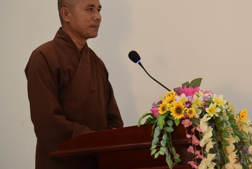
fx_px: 1303
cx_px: 158
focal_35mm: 186
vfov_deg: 7.4
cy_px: 64
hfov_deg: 11.0
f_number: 4
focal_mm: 120
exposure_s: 1/60
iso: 640
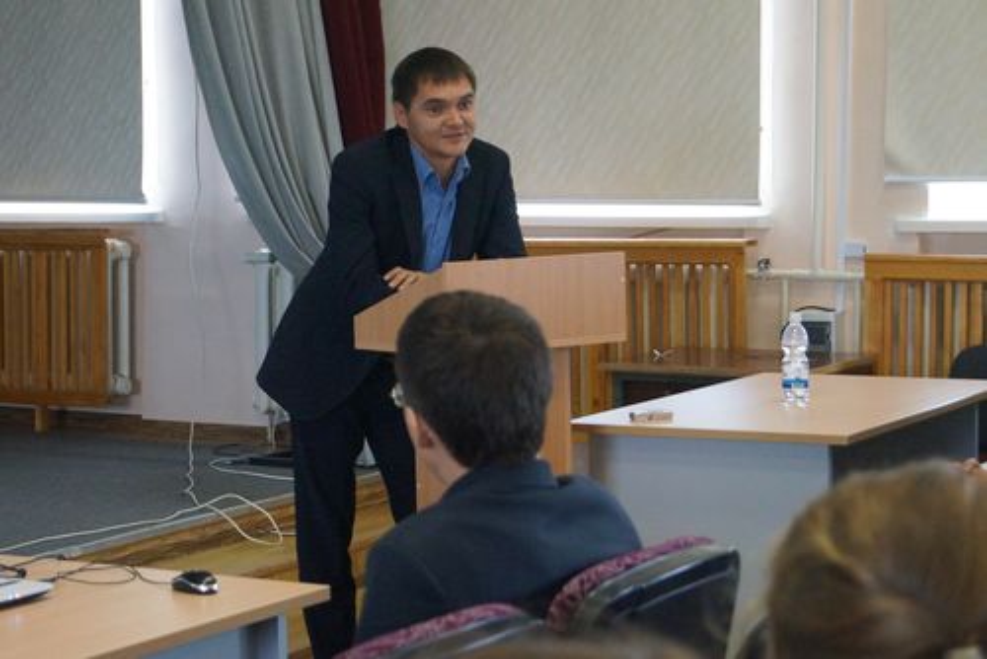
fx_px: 2057
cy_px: 330
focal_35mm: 75
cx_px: 494
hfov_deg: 27.0
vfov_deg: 18.2
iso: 3200
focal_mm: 50
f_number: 5.6
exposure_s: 1/80
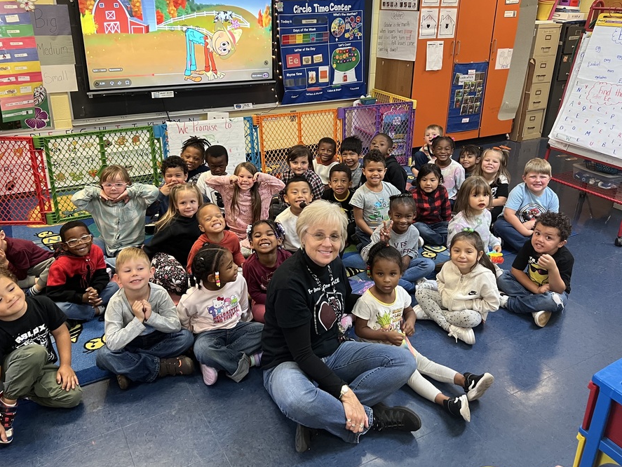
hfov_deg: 59.9
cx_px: 300
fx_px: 539
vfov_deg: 46.7
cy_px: 204
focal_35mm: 30
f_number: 1.5
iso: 200
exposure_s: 1/60
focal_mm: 5.7
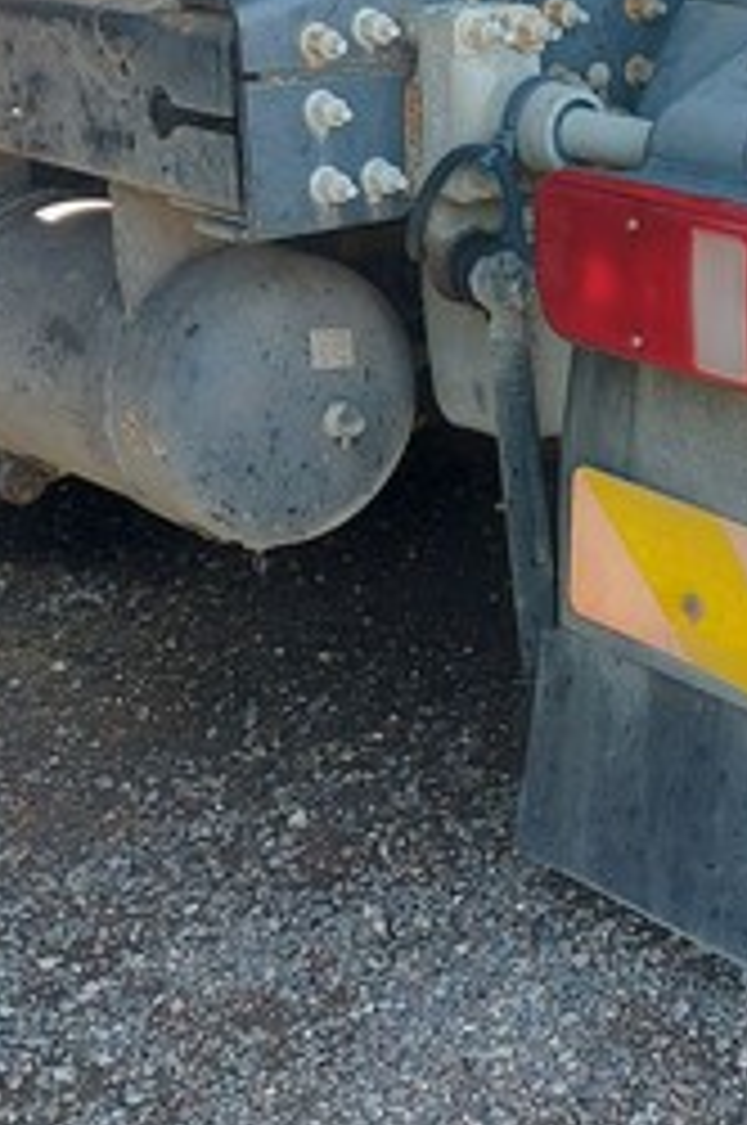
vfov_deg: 33.3
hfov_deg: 21.7
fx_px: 1873
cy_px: 436
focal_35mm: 60
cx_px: 752
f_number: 1.8
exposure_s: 1/100
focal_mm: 5.23
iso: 50
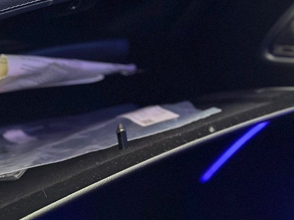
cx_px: 63
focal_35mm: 93
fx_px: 789
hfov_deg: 20.9
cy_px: 63
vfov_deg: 15.8
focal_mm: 6.86
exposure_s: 1/30
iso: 800
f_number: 1.78
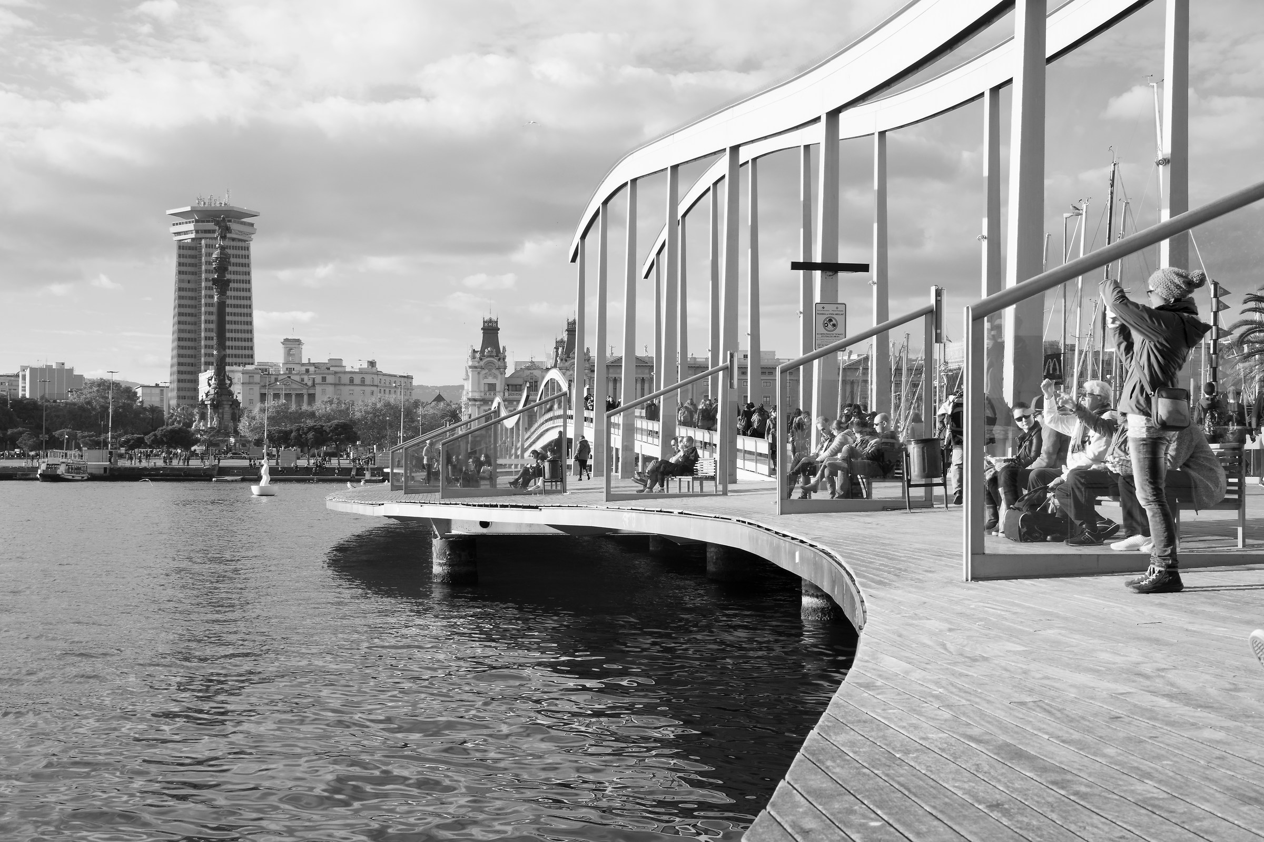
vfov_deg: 29.9
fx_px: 1580
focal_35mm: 45
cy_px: 421
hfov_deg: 43.6
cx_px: 632
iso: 200
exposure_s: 1/320
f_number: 9
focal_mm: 30
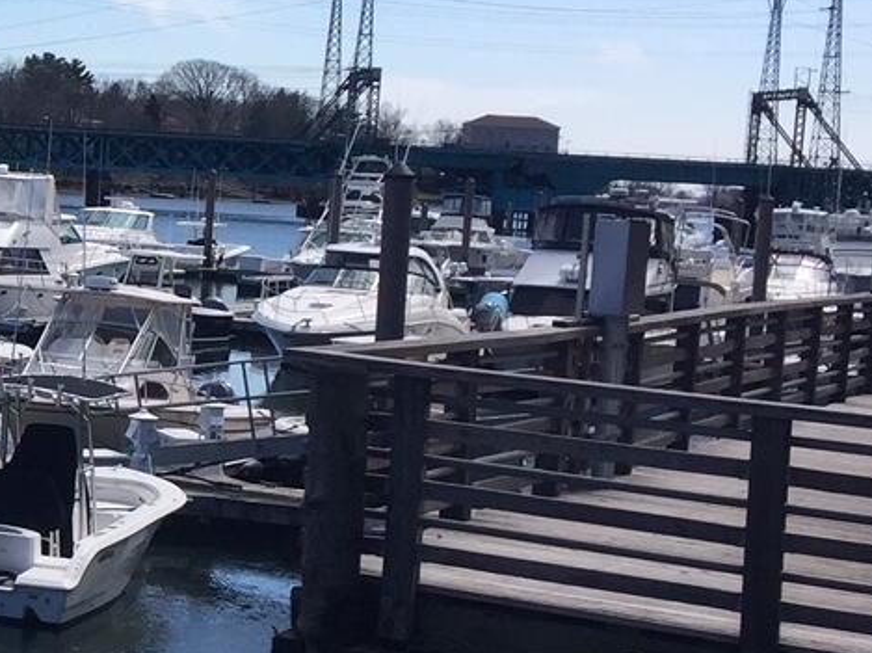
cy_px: 309
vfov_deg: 14.6
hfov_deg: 17.0
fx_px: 2542
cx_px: -558
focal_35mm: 101
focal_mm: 4.15
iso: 32
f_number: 2.2
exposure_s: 1/2083
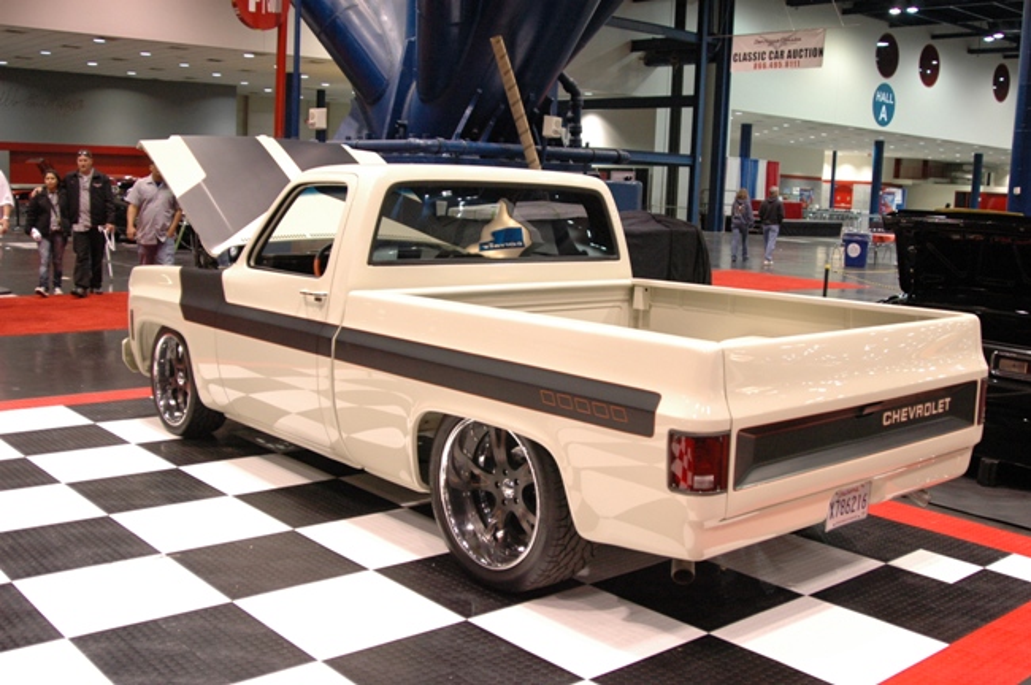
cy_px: 342
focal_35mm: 36
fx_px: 1030
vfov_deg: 36.8
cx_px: 516
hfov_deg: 53.2
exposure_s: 1/40
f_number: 2.8
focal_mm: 24
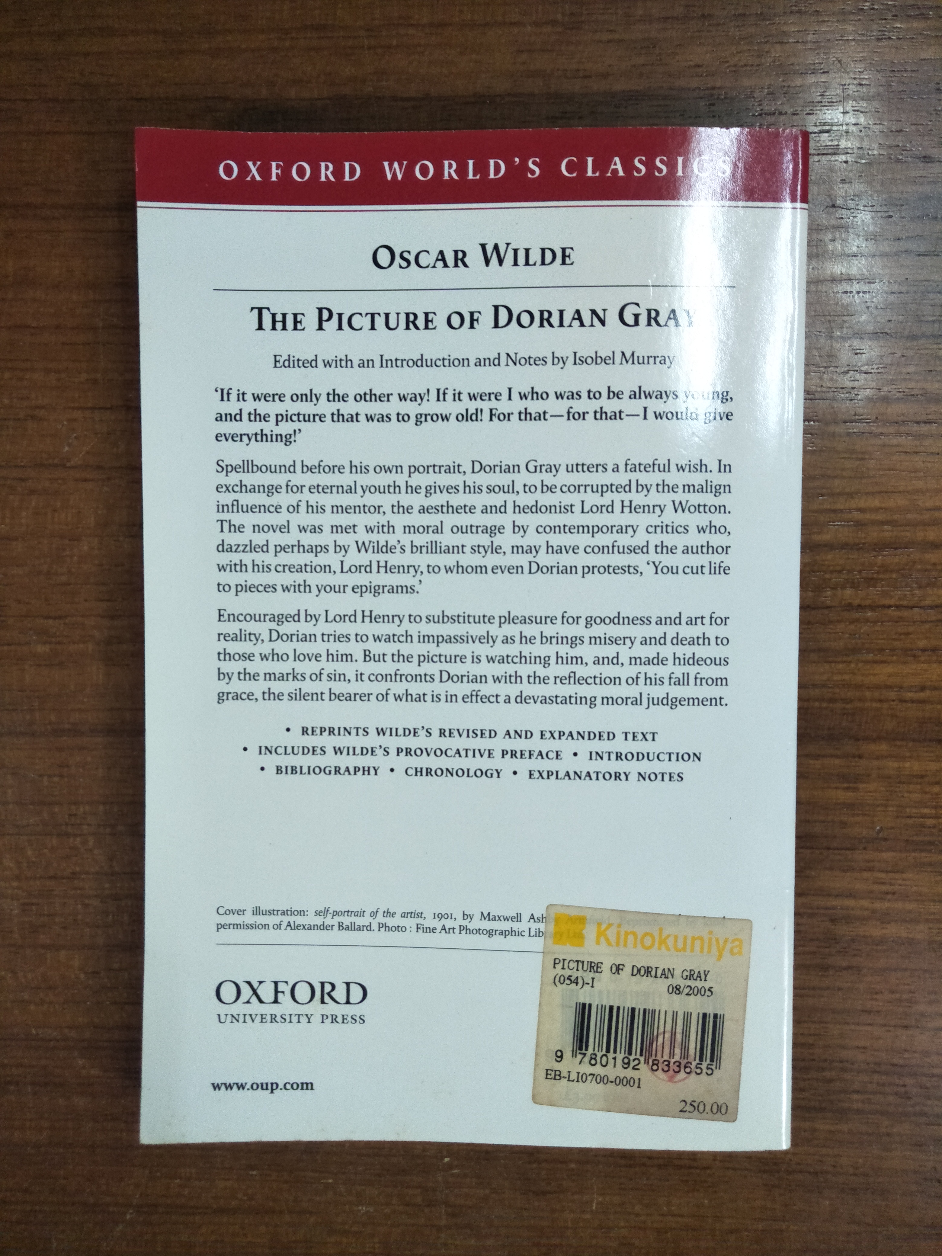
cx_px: 471
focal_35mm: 20
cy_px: 628
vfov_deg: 81.7
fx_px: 726
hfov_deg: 66.0
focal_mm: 3.46
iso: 134
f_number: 2.2
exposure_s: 1/33
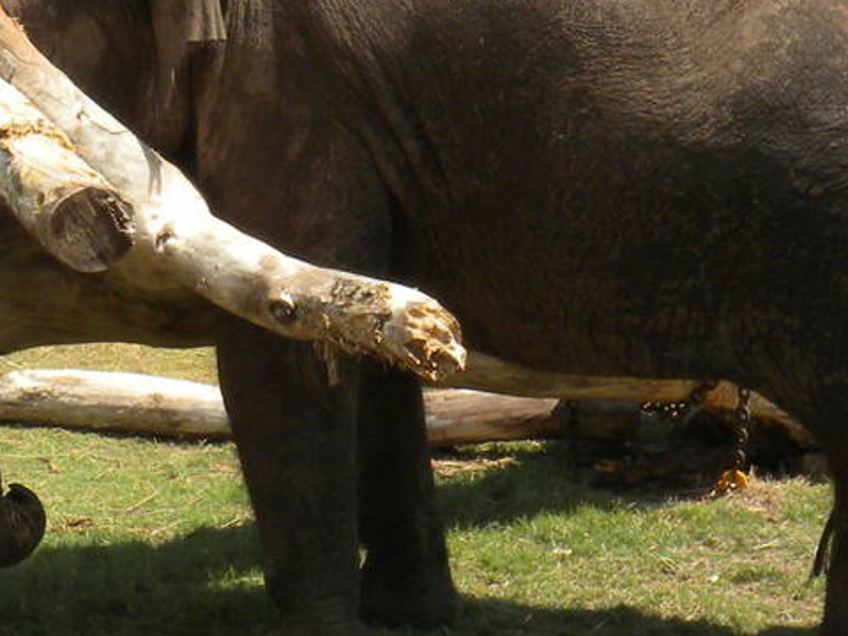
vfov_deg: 3.7
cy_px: 274
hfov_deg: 5.0
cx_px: 152
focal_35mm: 397
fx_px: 9725
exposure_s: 1/395
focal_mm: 21
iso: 80
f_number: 5.1
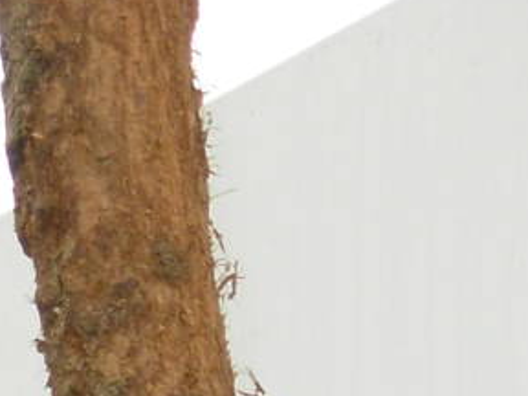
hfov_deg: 3.2
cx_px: -588
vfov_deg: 2.4
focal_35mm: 622
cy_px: 1089
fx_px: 9487
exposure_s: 1/186
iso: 50
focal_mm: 18.6
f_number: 4.2
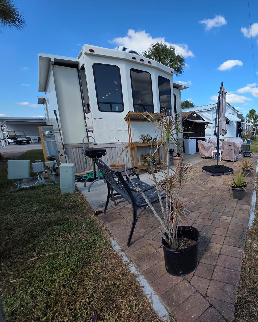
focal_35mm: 17
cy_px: 161
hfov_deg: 68.0
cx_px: 214
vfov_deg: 89.6
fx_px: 162
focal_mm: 2.2
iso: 40
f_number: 1.9
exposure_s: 1/1465
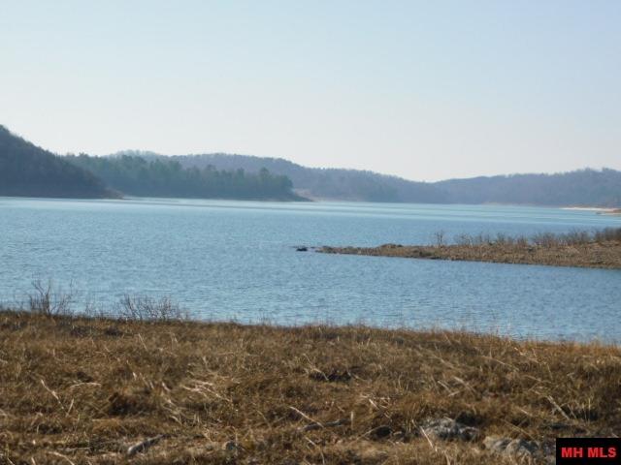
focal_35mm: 99
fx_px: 1776
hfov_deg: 19.8
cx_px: 310
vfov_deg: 14.9
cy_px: 232
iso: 125
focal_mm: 17.6
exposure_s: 1/1000
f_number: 4.6
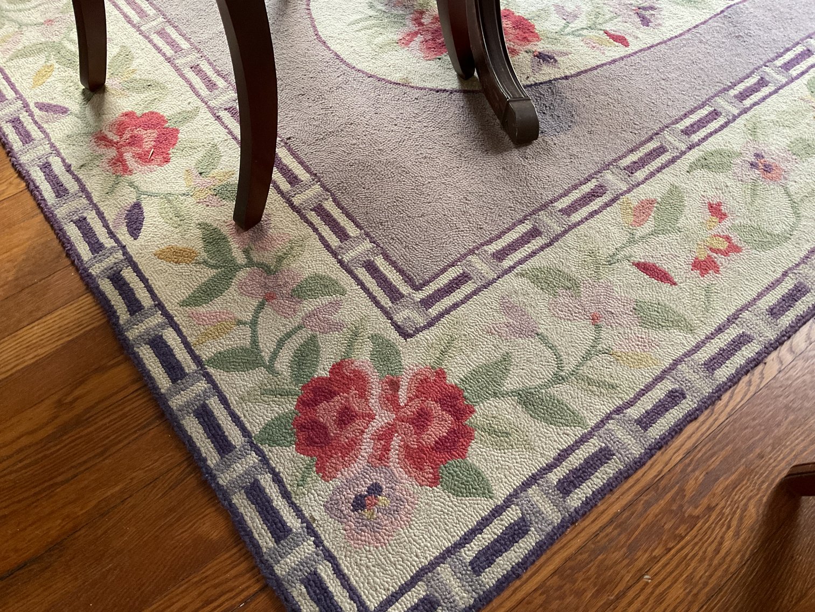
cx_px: 408
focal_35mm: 29
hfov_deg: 61.7
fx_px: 683
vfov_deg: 48.2
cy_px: 306
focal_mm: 3
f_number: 1.8
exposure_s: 1/60
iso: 250
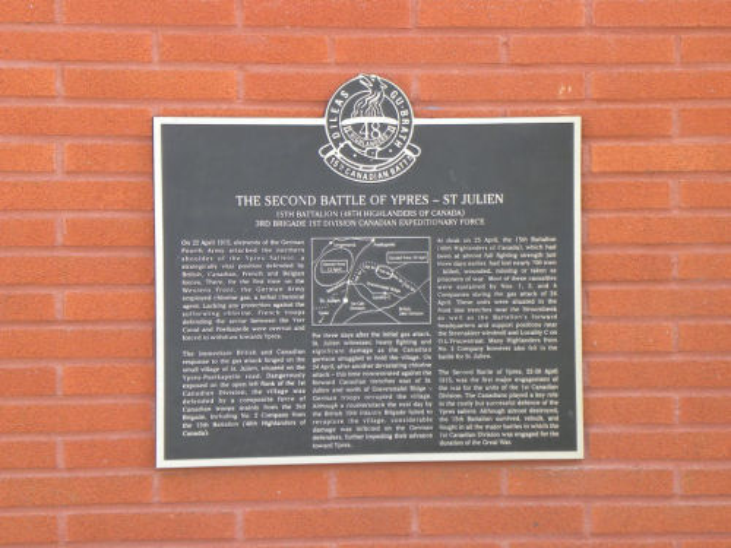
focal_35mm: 129
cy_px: 274
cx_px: 366
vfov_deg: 11.5
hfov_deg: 15.3
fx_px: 2724
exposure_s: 1/69
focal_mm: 23
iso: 123
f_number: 4.5
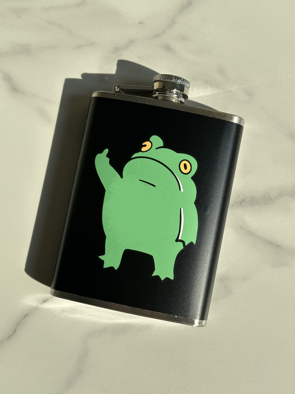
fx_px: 545
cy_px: 197
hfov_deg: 30.3
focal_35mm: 48
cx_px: 148
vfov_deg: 39.7
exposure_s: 1/1590
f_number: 1.78
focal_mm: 6.86
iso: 64
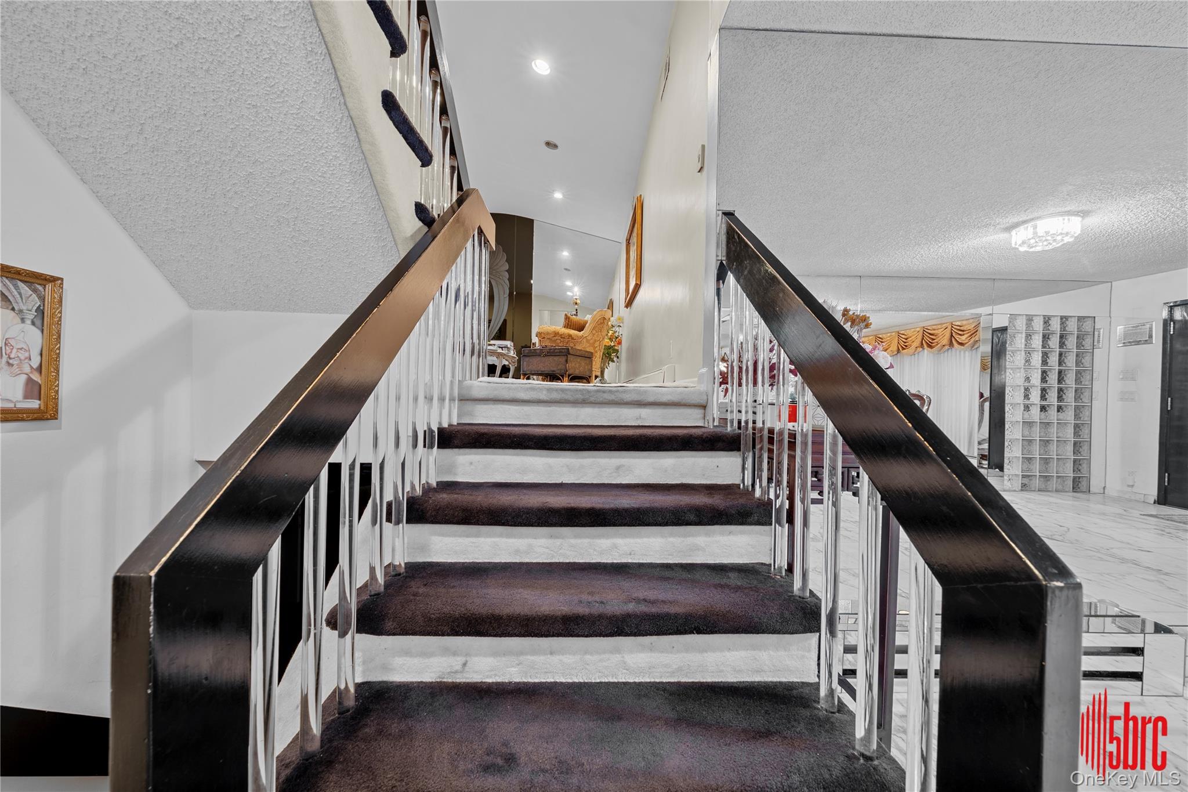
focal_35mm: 12
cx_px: 594
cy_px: 396
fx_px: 396
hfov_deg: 112.6
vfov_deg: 90.0
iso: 100
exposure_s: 10
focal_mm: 12
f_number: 8
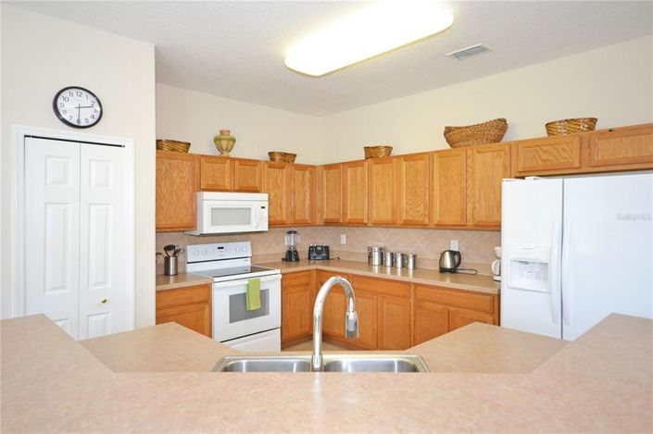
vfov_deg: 59.4
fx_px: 381
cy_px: 217
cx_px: 326
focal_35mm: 21
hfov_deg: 81.2
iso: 1100
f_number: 4.8
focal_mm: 14
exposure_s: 1/60
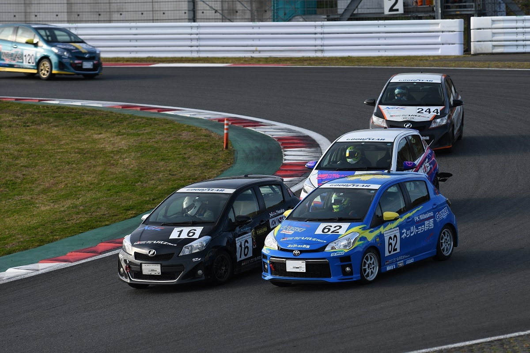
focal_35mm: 232
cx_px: 265
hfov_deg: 8.9
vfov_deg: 5.9
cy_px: 176
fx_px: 3423
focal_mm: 155
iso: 100
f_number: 4
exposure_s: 1/640
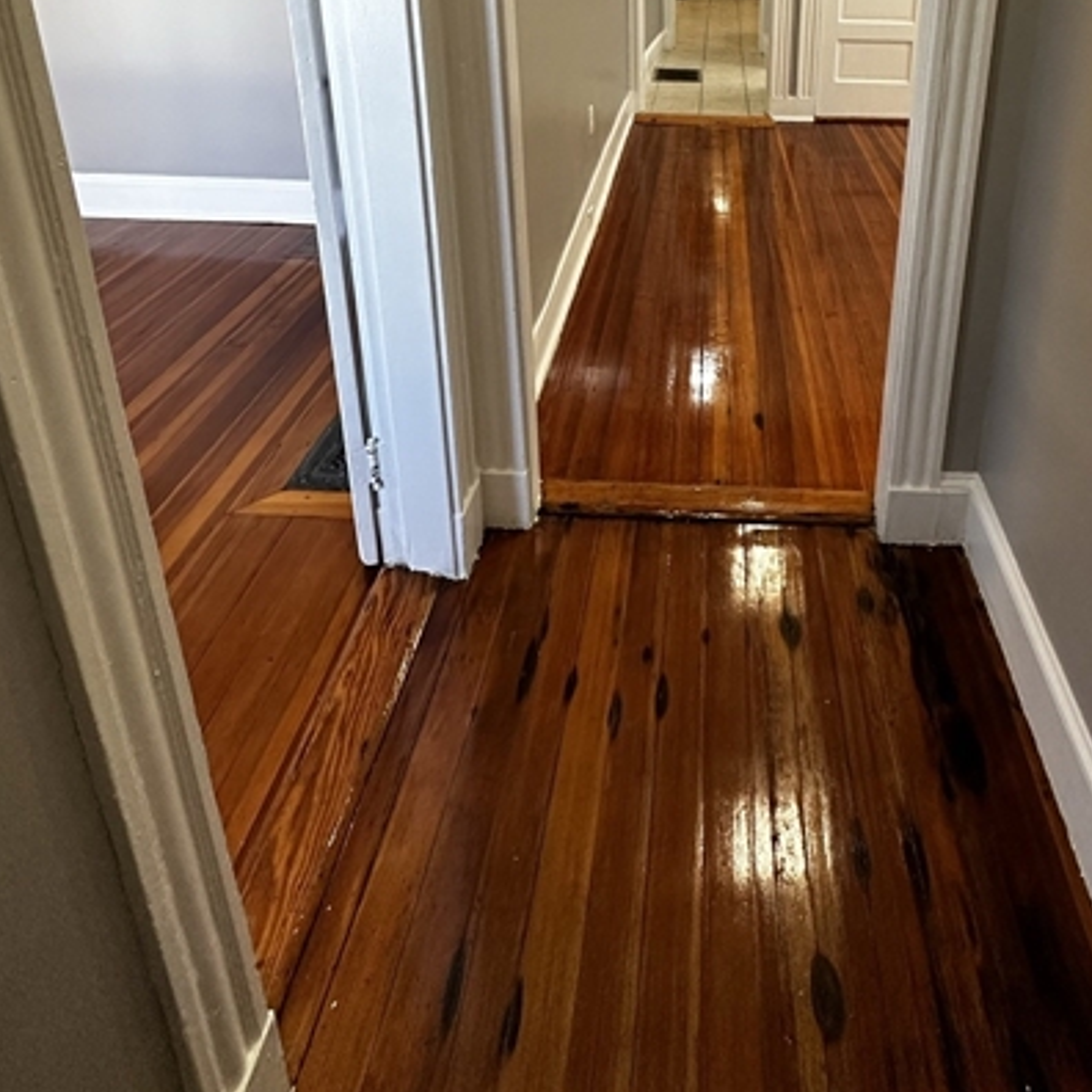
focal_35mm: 24
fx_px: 857
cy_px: 143
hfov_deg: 63.9
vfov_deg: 57.4
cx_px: 695
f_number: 2.2
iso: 250
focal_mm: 2.22
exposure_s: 1/120
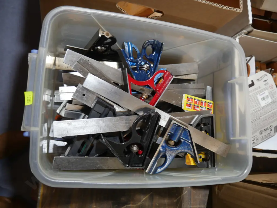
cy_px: 104
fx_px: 224
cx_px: 138
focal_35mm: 28
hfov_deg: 63.4
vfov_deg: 49.8
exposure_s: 1/60
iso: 250
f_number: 3.5
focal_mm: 14
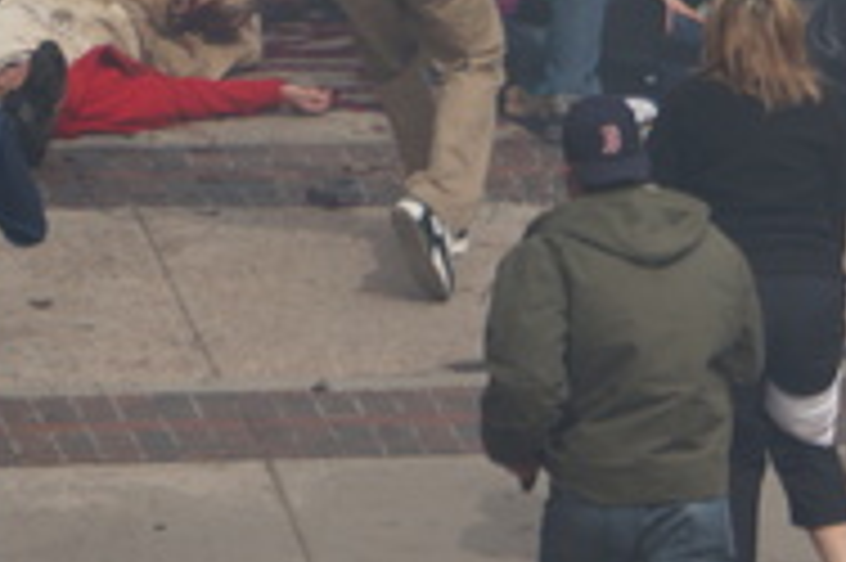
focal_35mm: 1073
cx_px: 886
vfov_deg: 1.3
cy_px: -317
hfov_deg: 1.9
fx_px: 25193
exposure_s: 1/400
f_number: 6.3
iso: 125
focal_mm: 210
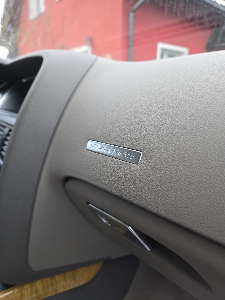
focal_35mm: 23
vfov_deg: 73.9
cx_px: 112
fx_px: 199
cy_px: 150
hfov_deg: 58.9
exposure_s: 1/180
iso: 160
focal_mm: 6.3
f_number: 1.7
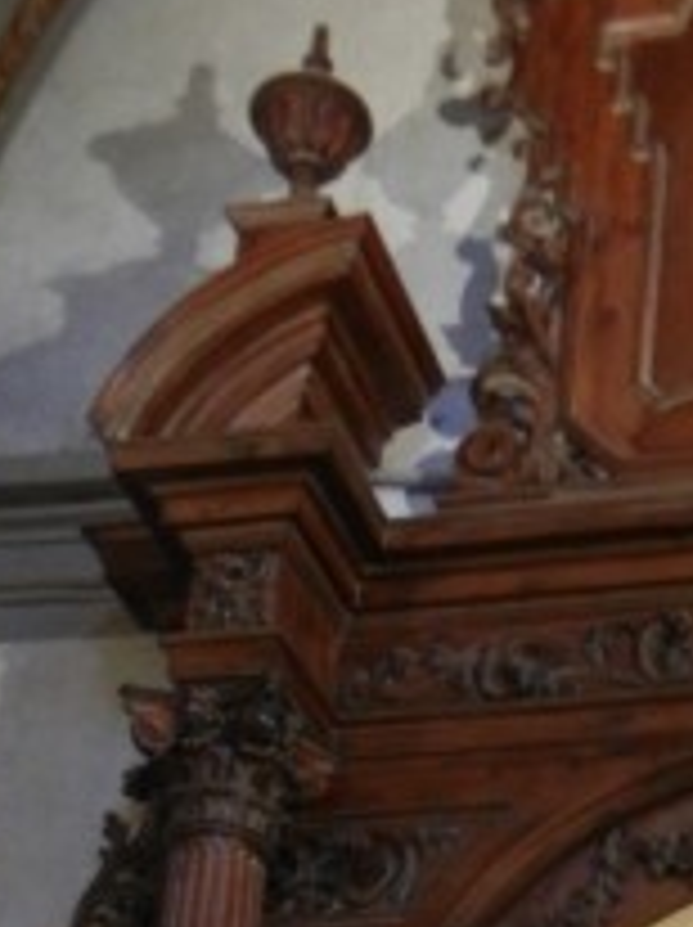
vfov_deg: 15.8
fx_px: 2996
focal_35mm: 112
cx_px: 801
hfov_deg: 12.9
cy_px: 1476
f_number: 3.5
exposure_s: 1/5.5
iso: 400
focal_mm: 5.4
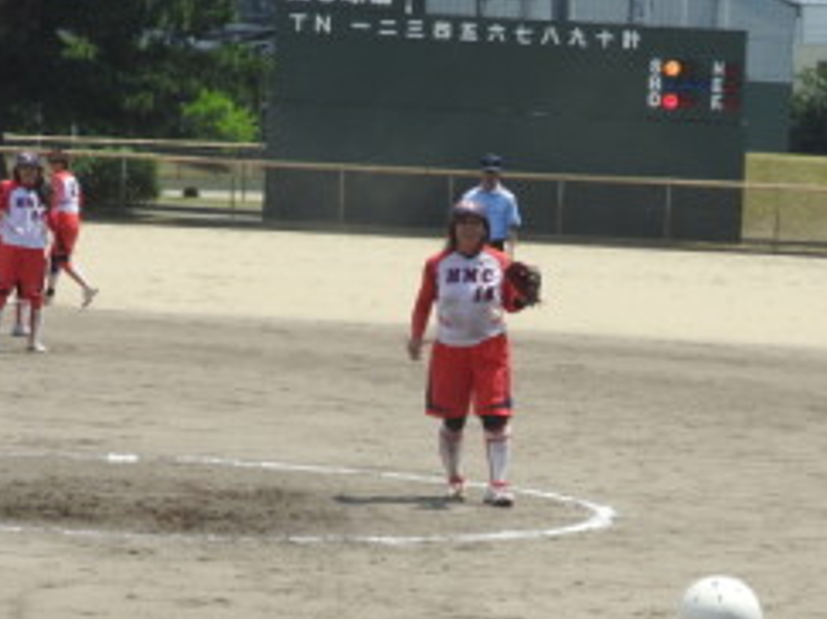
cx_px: 575
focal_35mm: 173
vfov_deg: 8.5
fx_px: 4131
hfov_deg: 11.4
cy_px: 728
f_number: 4.5
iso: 100
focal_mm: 12.5
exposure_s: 1/800
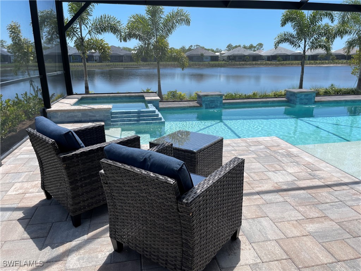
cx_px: 180
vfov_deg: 53.1
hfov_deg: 67.3
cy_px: 136
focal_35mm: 26
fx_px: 271
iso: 32
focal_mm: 5.1
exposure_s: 1/1795
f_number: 1.6
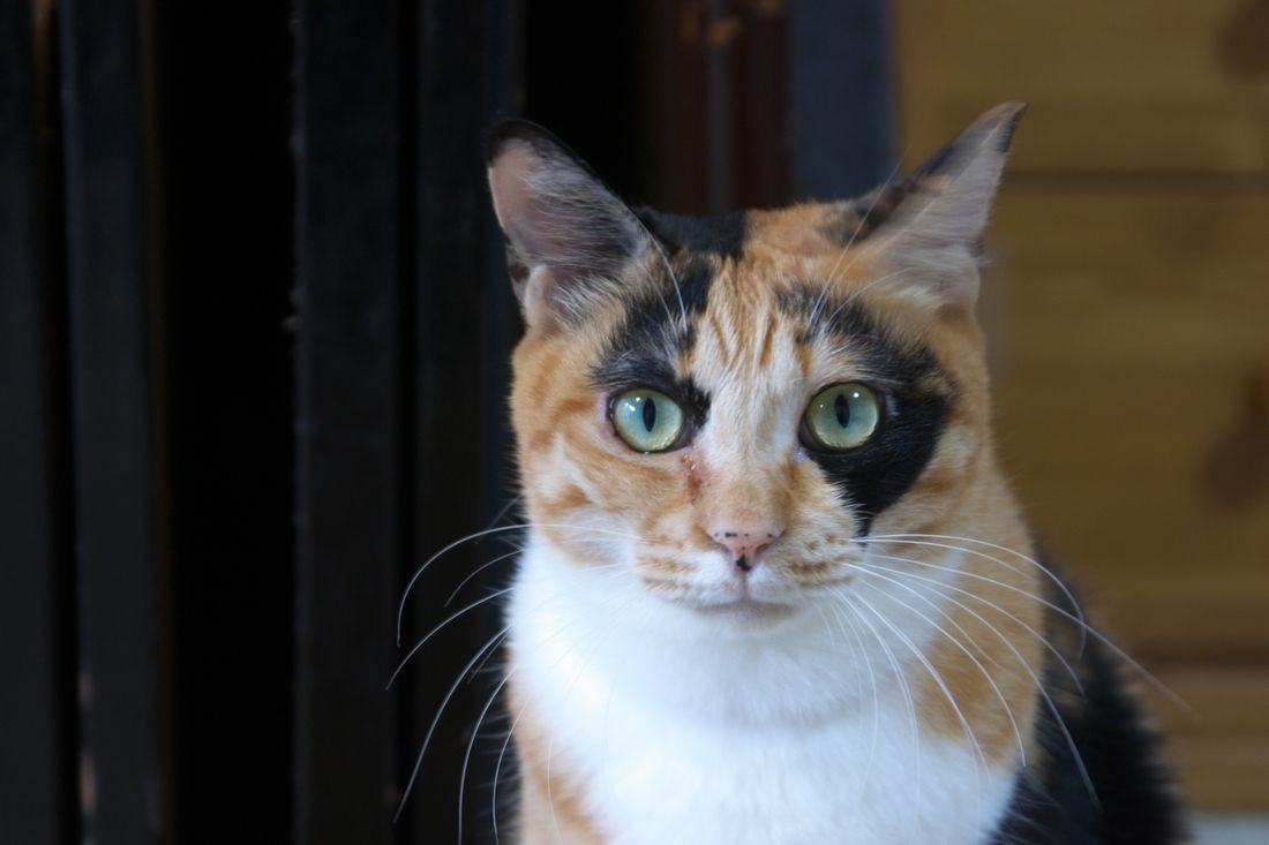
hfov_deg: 12.5
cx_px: 634
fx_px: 5815
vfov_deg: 8.3
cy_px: 422
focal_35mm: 165
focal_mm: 110
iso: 800
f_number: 5.6
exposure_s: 1/10
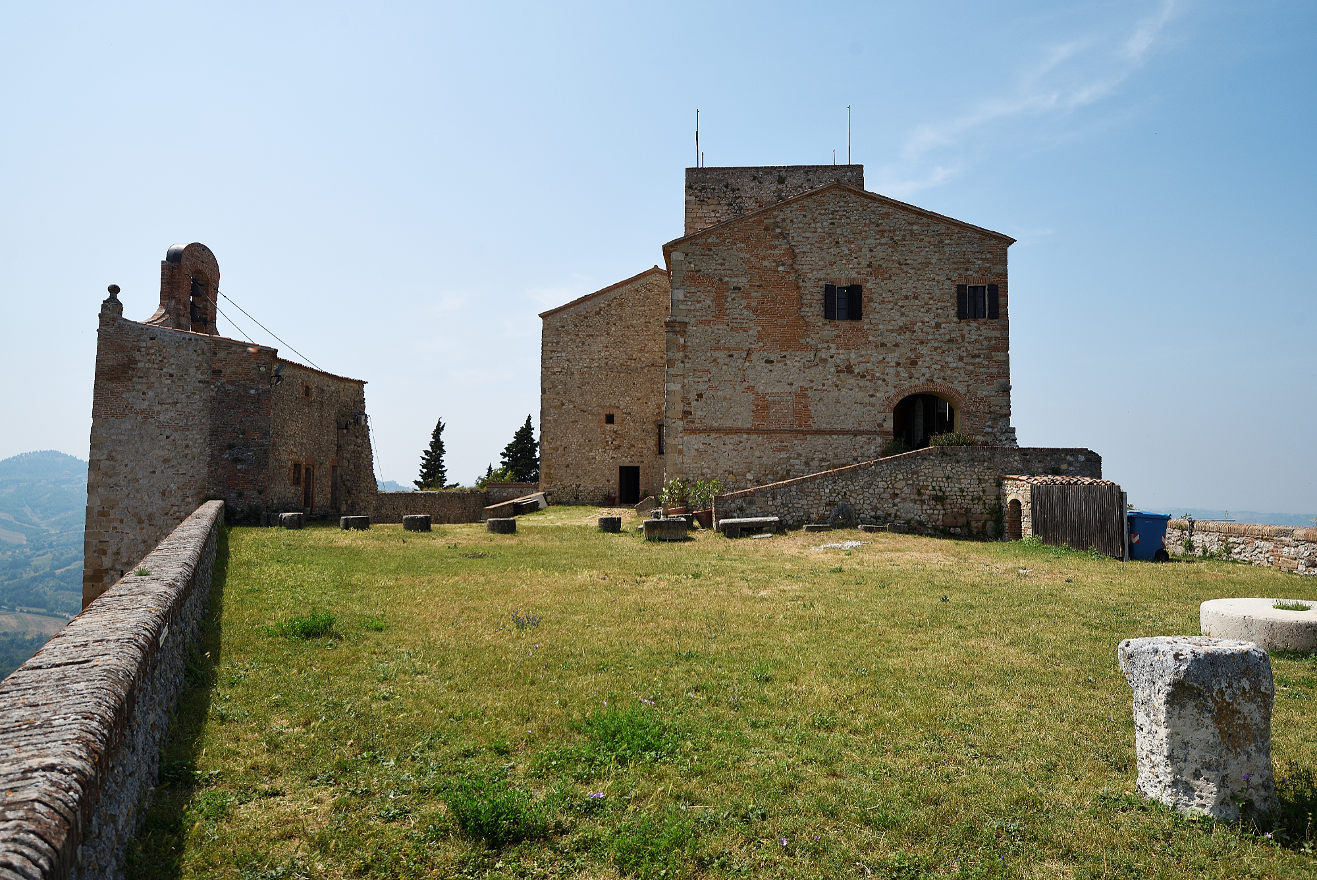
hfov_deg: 78.5
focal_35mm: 22
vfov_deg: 57.3
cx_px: 658
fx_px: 805
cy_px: 440
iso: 100
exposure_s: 1/500
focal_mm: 22
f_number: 7.1
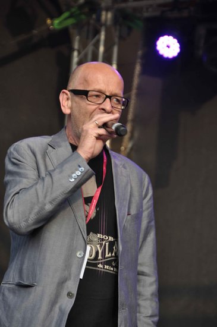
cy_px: 164
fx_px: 1578
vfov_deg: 11.8
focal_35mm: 174
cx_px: 108
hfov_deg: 7.9
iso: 280
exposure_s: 1/125
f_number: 5.6
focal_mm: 116
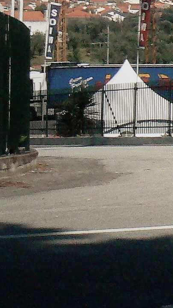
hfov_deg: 7.2
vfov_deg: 13.6
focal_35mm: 154
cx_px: 487
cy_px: -68
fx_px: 1257
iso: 400
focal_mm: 6
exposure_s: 1/2000
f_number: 8
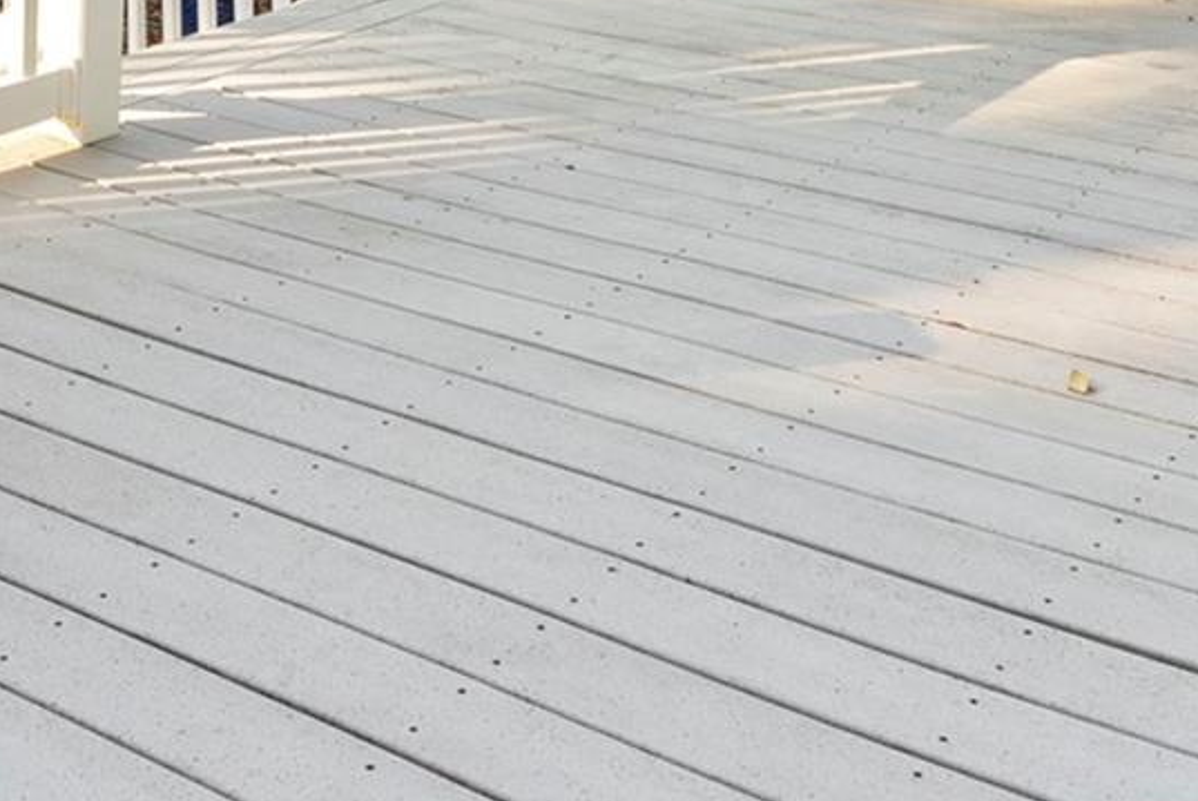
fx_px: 2032
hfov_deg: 32.4
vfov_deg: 18.8
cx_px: 350
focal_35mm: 61
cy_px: -494
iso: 200
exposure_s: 1/20
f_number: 9
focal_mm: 16
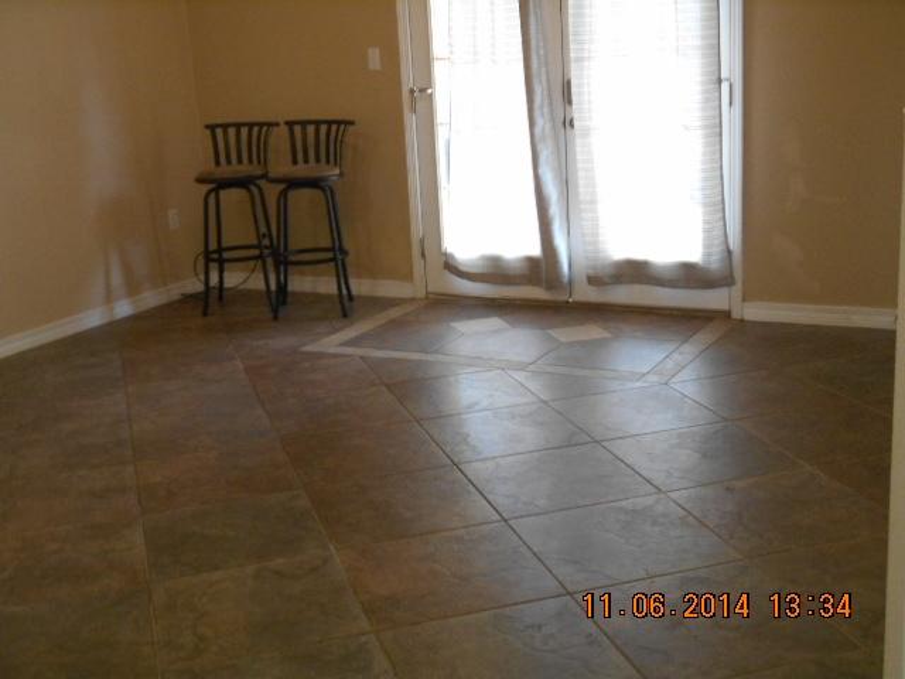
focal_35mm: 46
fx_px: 1203
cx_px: 452
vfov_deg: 31.5
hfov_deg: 41.2
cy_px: 340
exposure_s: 1/25
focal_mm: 8.3
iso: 400
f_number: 4
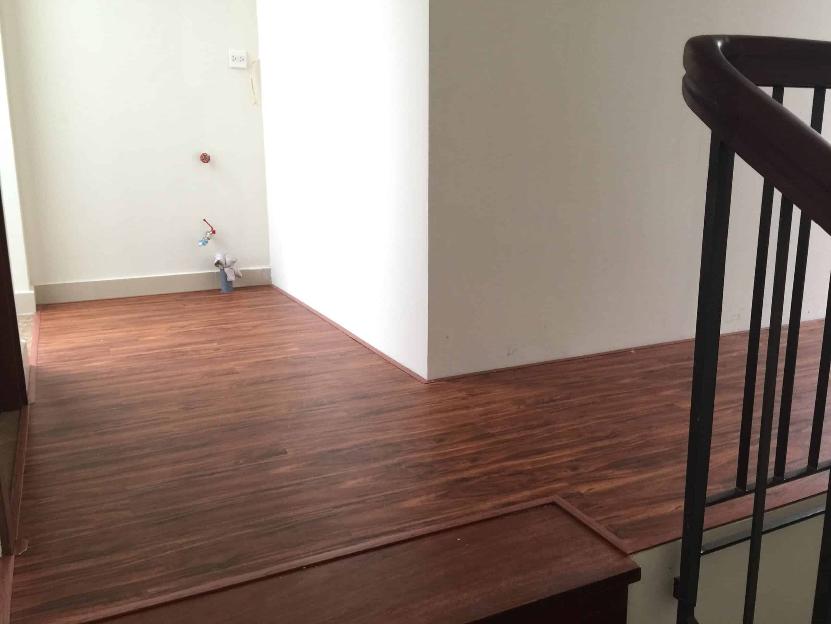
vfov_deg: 48.2
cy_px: 312
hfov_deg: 61.7
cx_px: 416
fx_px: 696
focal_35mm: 29
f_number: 2.2
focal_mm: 4.15
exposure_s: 1/17
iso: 80
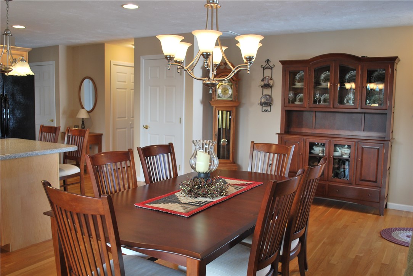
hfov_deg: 57.2
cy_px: 138
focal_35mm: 33
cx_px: 206
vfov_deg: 40.0
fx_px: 379
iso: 200
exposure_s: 1/40
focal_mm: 22
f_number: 4
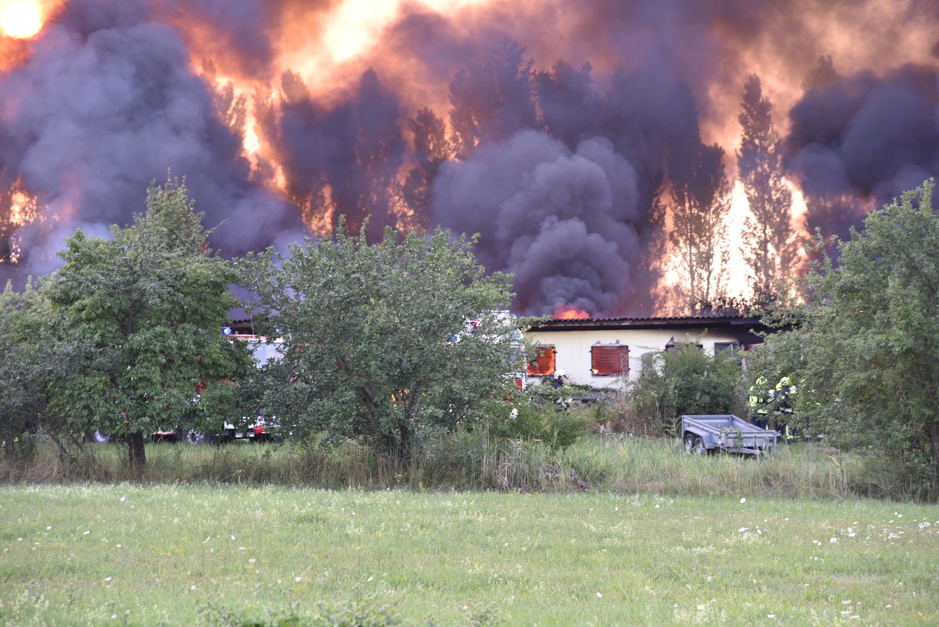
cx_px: 470
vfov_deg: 11.4
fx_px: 3131
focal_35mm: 120
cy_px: 314
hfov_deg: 17.1
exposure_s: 1/100
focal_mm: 120
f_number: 5
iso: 400
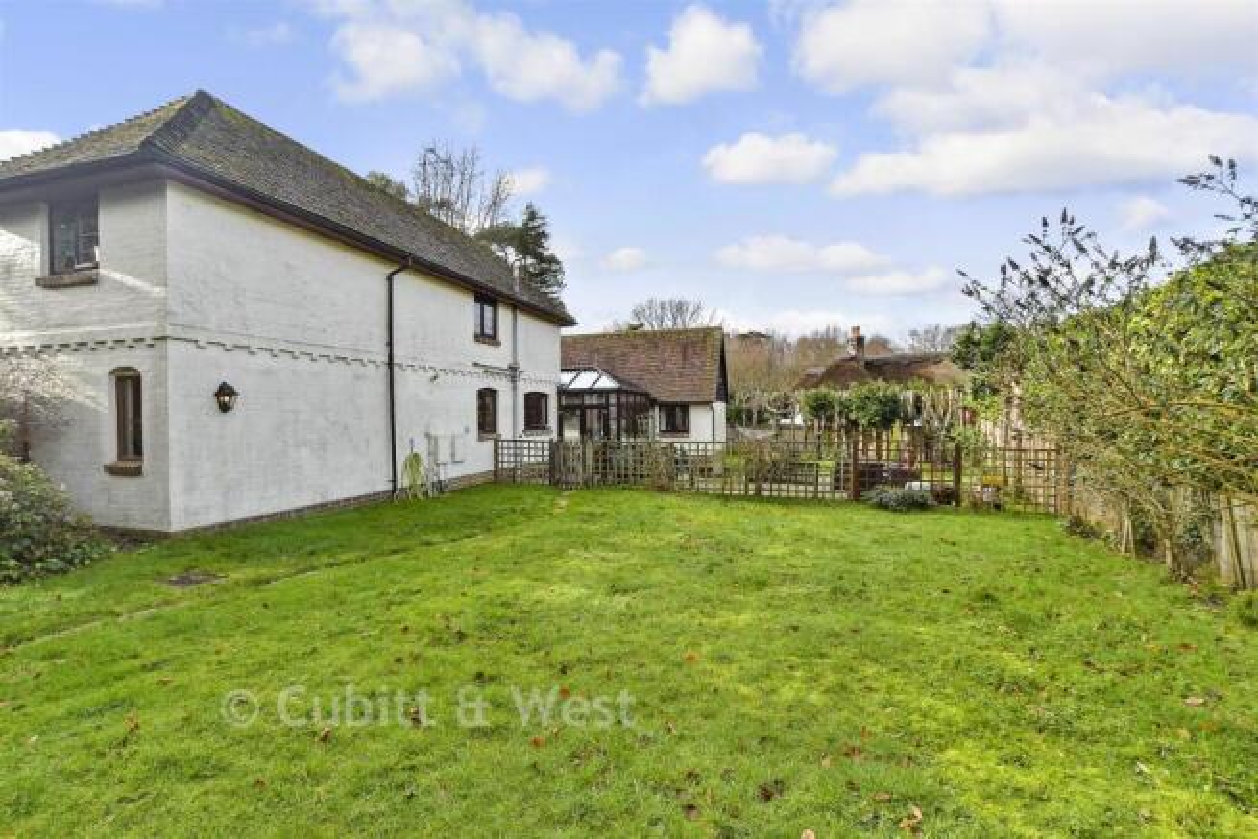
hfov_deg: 100.4
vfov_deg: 77.4
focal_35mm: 15
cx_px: 629
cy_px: 420
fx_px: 524
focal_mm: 10
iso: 160
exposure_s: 1/160
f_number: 8
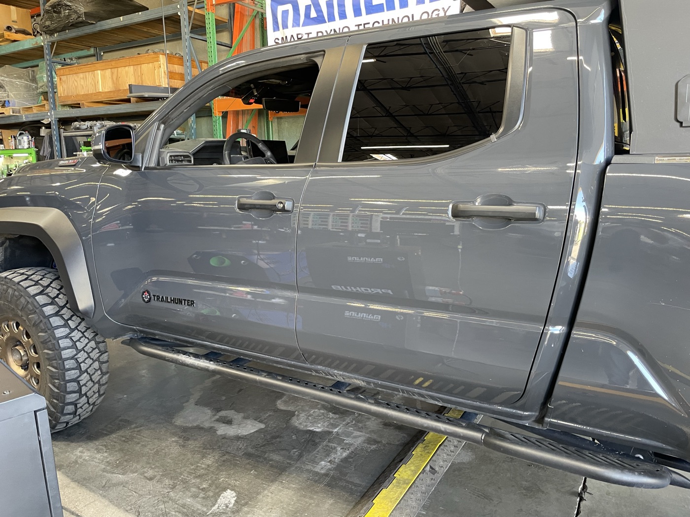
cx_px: 345
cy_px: 258
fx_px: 518
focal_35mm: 26
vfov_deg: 53.1
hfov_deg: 67.3
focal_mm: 4.2
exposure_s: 1/60
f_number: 1.6
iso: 250
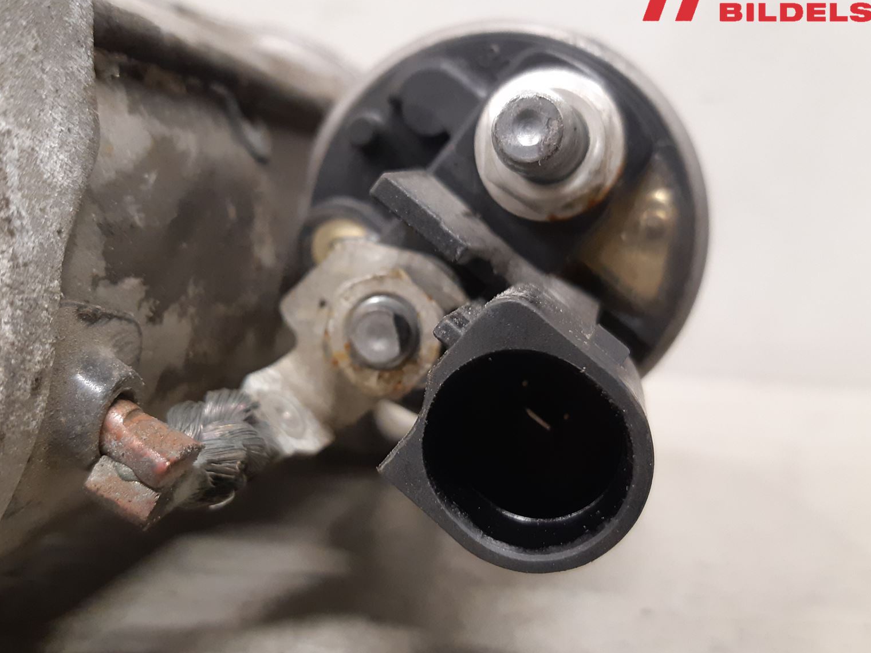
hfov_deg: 52.6
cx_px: 408
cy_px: 364
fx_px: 881
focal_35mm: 35
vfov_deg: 40.6
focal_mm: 3.93
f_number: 1.7
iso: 250
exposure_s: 1/25
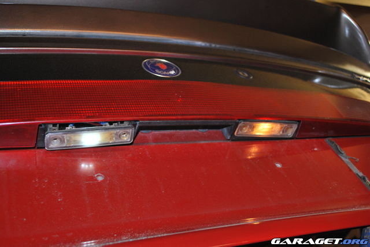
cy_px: 124
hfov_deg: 49.5
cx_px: 185
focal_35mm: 39
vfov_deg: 34.3
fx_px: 401
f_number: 4.5
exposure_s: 1/60
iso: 200
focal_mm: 26
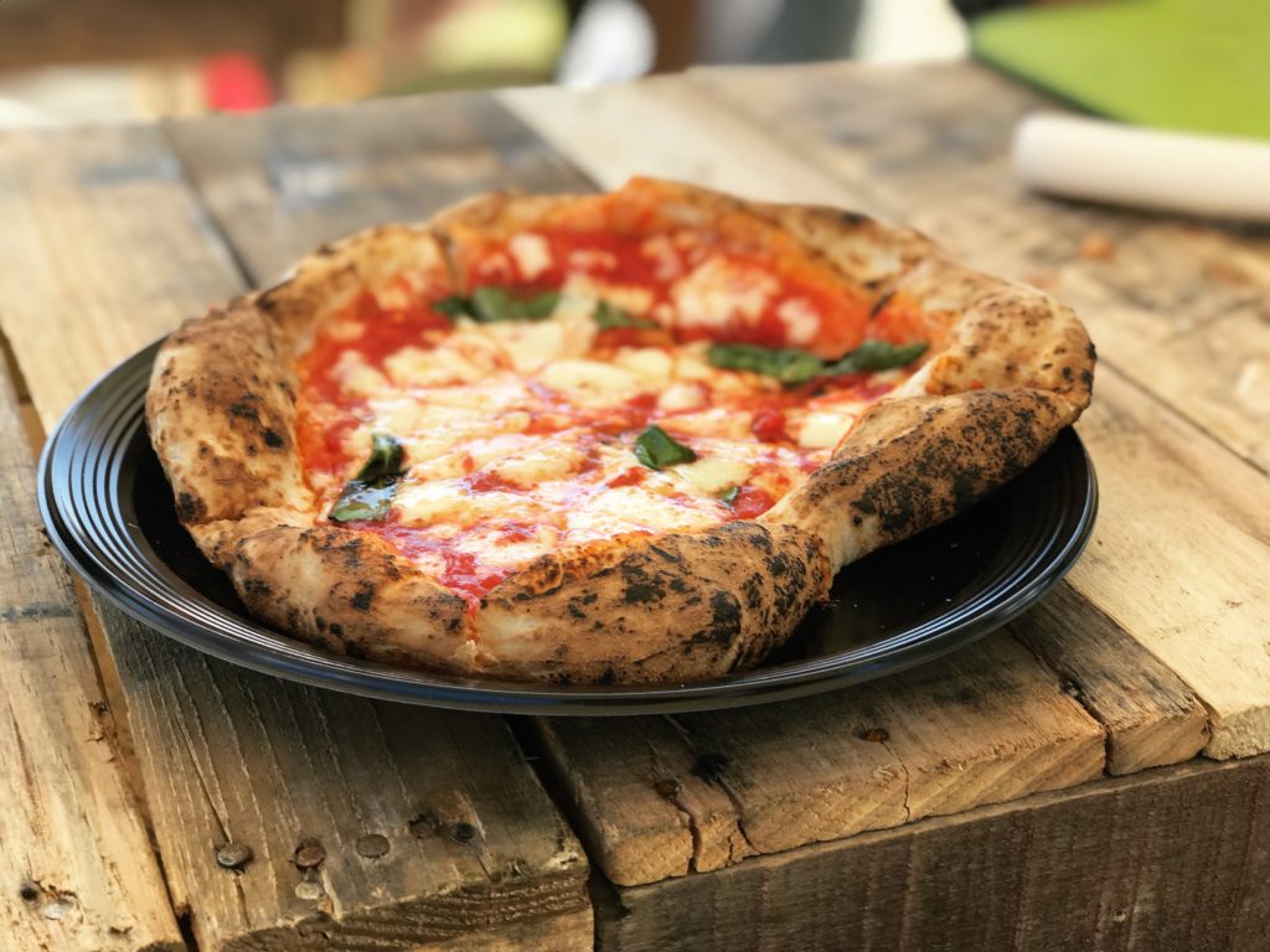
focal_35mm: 57
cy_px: 476
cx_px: 635
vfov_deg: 25.7
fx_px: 2091
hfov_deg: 33.8
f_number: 2.8
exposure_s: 1/141
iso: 20
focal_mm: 6.6
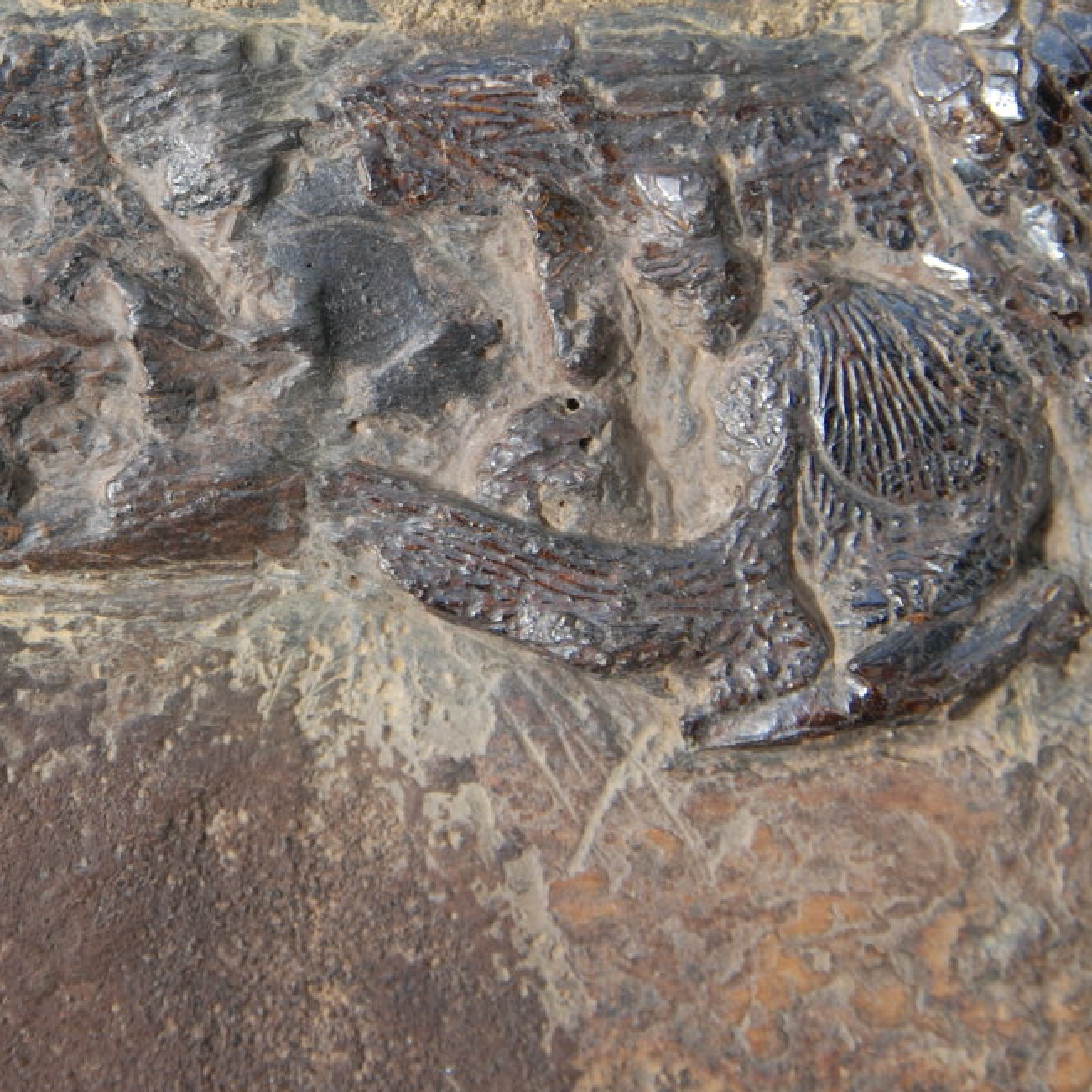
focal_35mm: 147
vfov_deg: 11.9
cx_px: 270
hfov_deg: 11.9
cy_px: 299
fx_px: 5246
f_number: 5.6
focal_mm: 50
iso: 110
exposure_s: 1/125
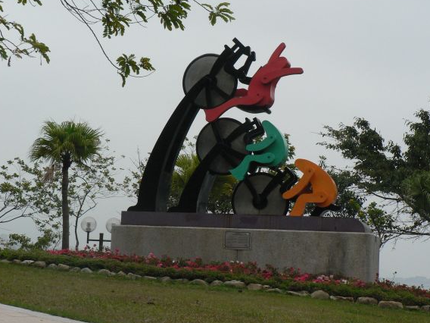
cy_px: 146
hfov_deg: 22.0
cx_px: 232
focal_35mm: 89
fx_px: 1106
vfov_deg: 16.6
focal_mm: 13.1
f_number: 5.6
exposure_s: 1/500
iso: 200
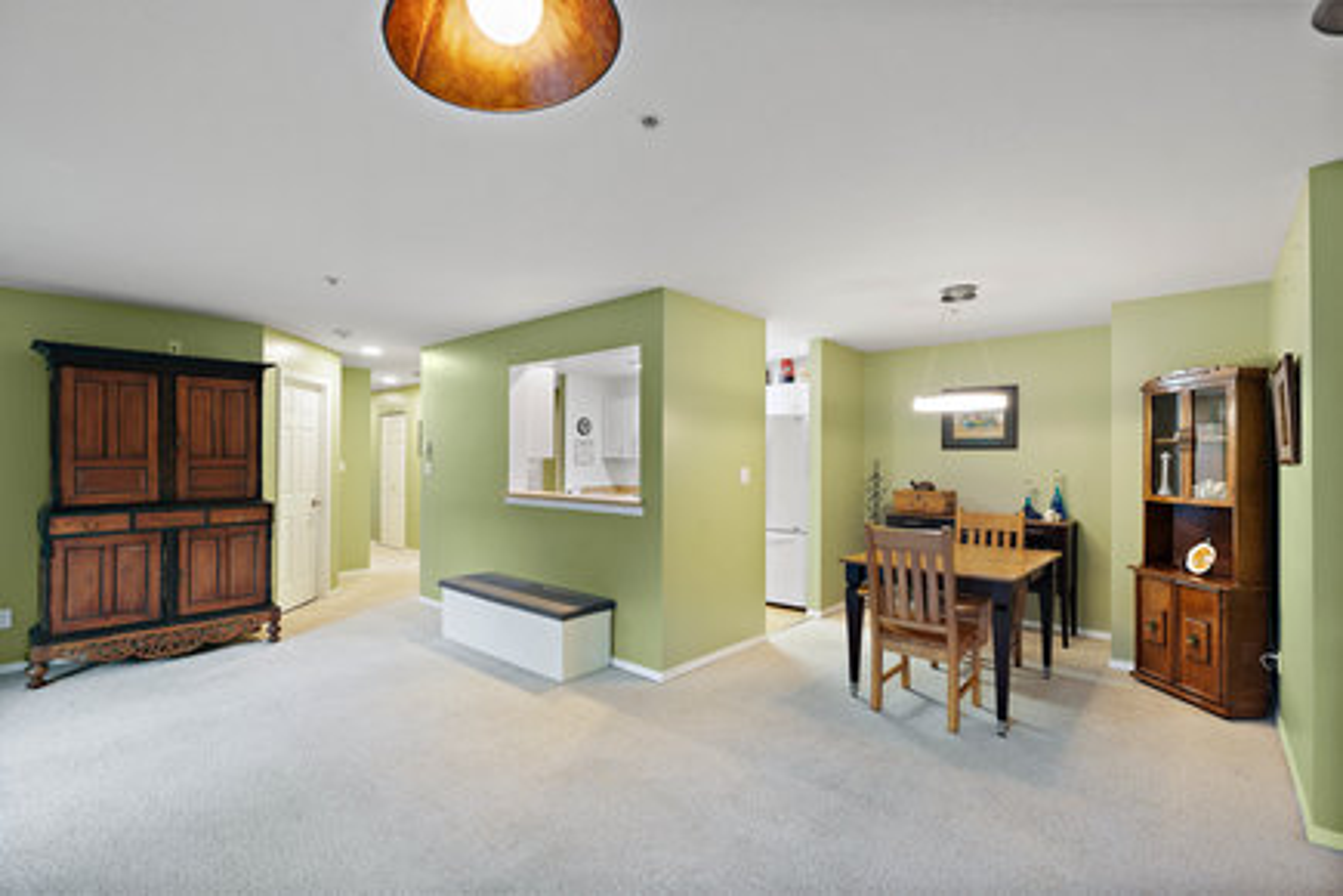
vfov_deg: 73.7
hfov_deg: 96.7
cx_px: 672
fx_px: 597
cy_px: 448
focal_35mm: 16
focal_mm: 16
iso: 400
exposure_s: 1/1.25
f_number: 7.1
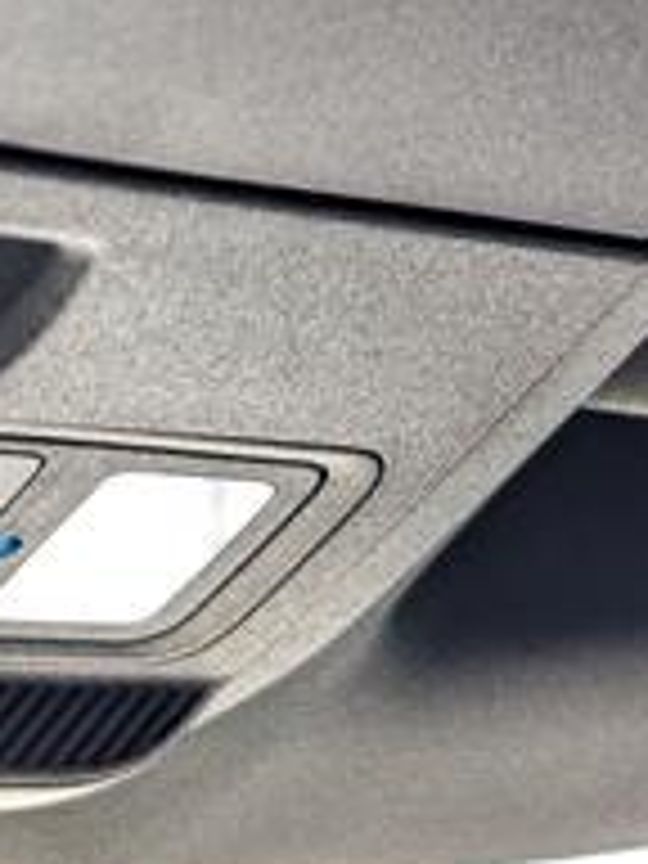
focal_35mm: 80
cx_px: -338
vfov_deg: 22.6
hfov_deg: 16.7
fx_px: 1997
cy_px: -153
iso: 120
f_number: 1.68
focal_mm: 6.9
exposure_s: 1/263
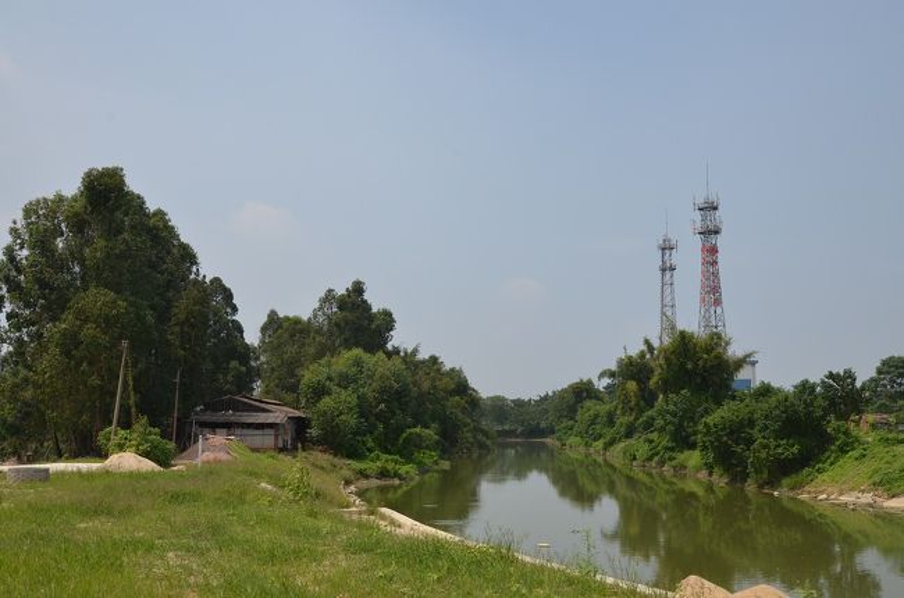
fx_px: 1015
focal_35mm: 40
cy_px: 299
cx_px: 452
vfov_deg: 32.8
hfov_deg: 48.0
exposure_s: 1/800
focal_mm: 27
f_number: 10
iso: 400
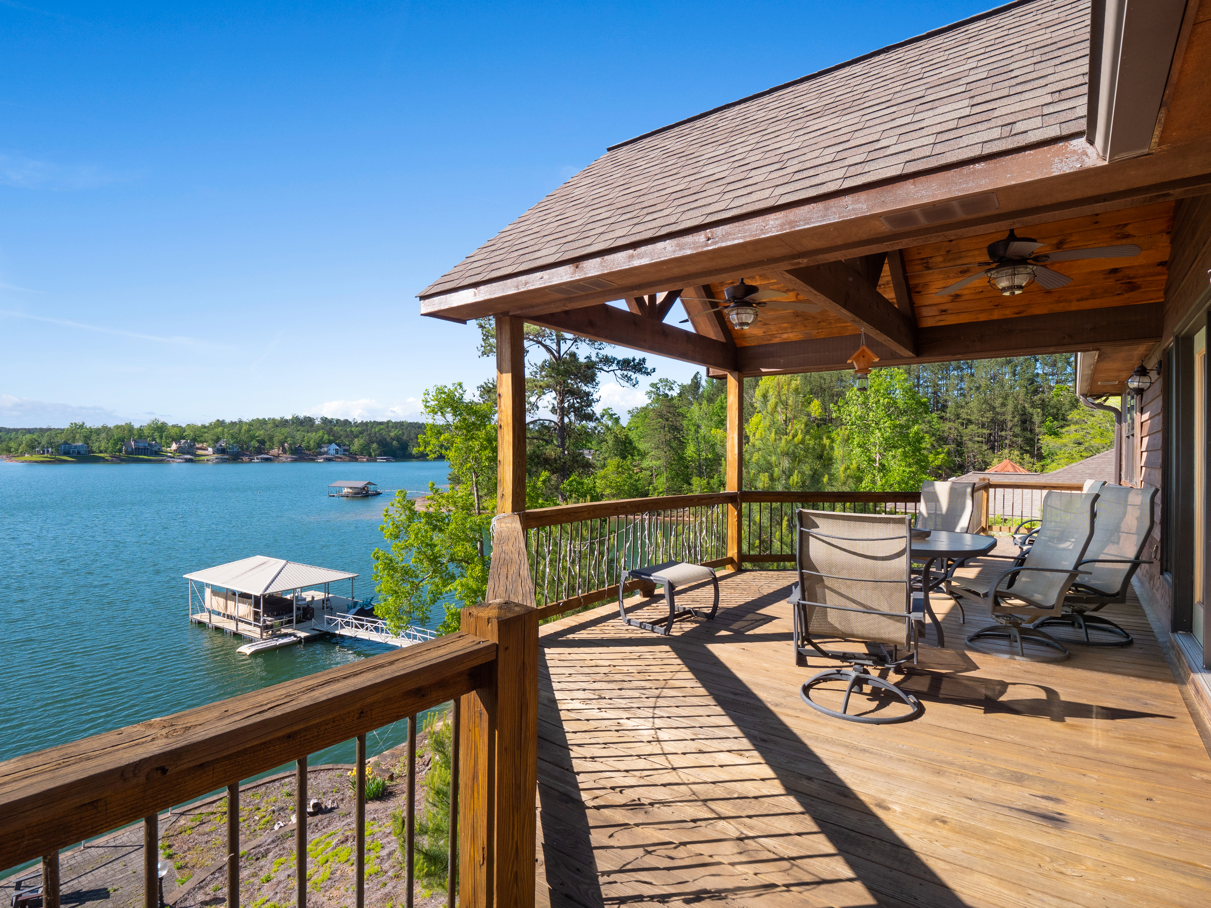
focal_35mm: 16
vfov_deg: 78.1
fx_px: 560
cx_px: 606
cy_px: 454
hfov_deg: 94.5
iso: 200
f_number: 5.6
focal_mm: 8
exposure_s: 1/640
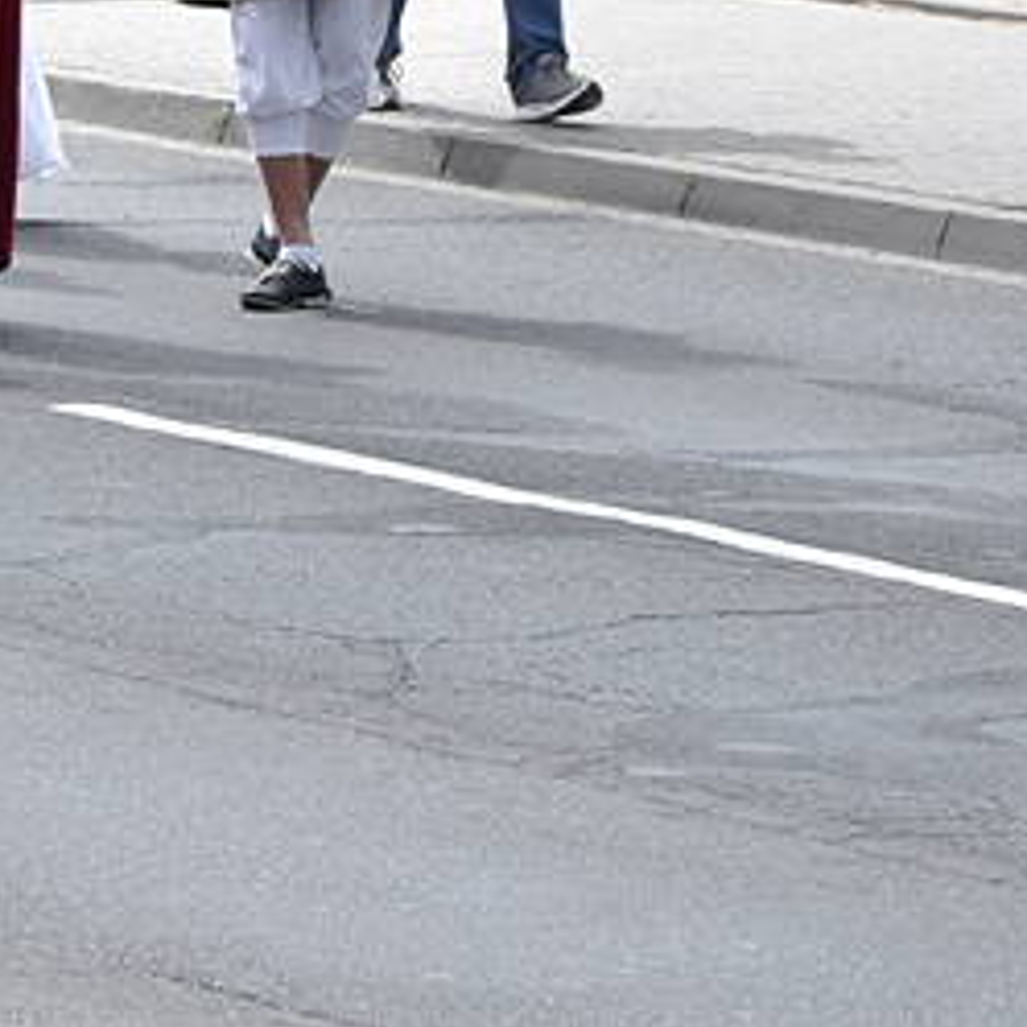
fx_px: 10958
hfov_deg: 5.3
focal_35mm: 326
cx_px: -499
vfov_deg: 5.3
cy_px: -134
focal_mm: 75
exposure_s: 1/1250
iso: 1250
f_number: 9
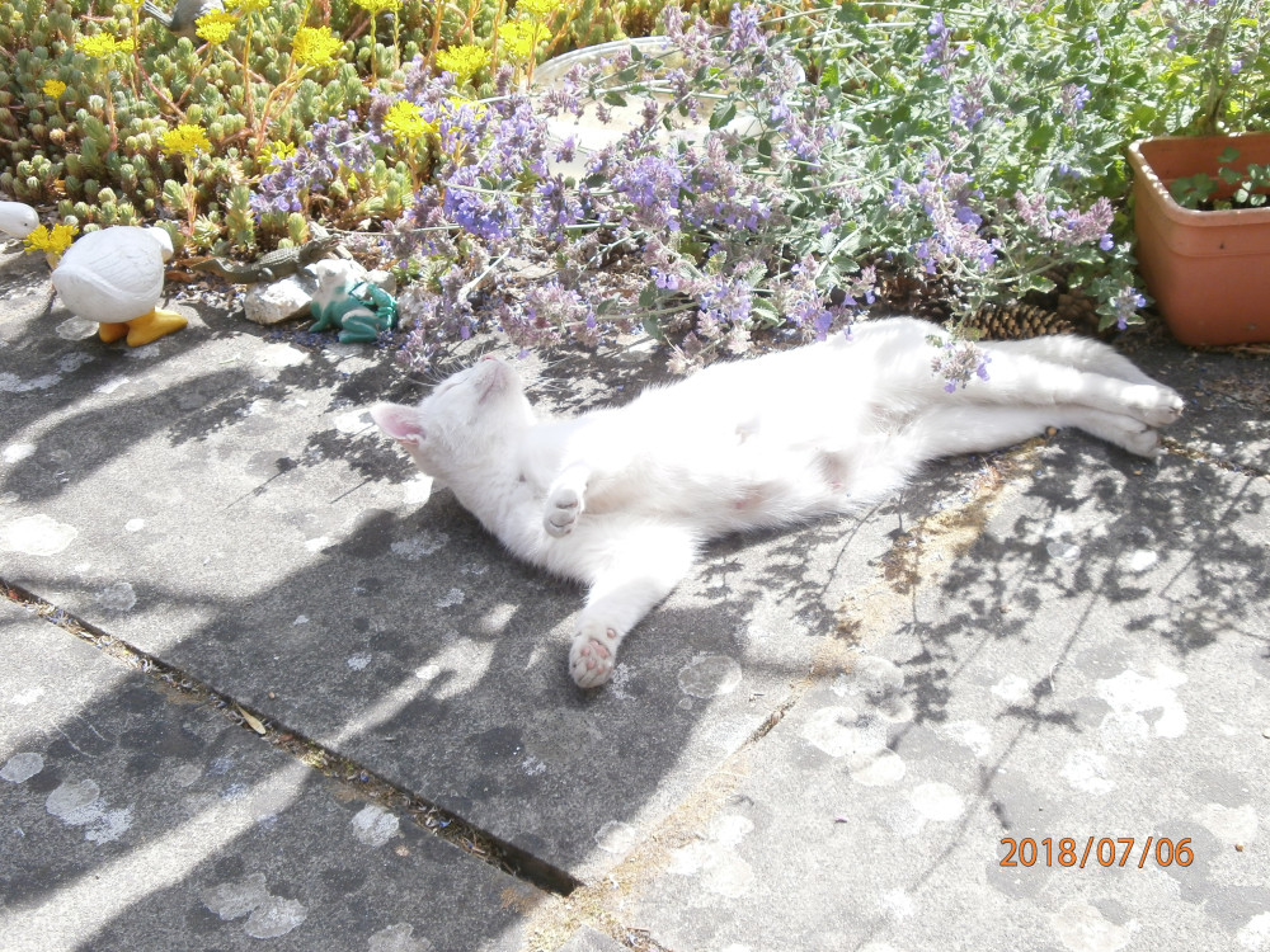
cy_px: 476
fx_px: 1688
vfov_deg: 31.5
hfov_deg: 41.2
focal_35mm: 46
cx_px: 635
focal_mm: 8.1
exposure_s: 1/250
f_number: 3.8
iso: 100
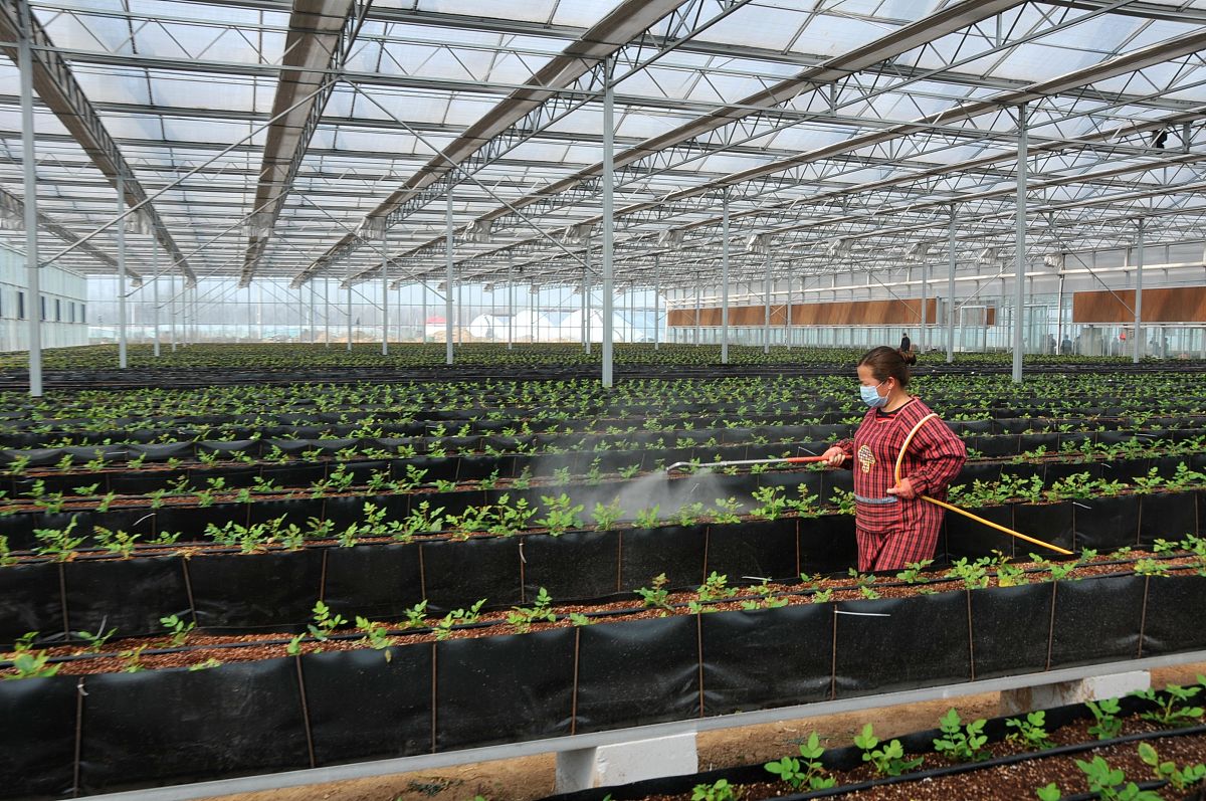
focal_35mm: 30
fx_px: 1004
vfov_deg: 43.5
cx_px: 603
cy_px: 400
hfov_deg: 62.0
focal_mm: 20
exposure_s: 1/100
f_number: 9
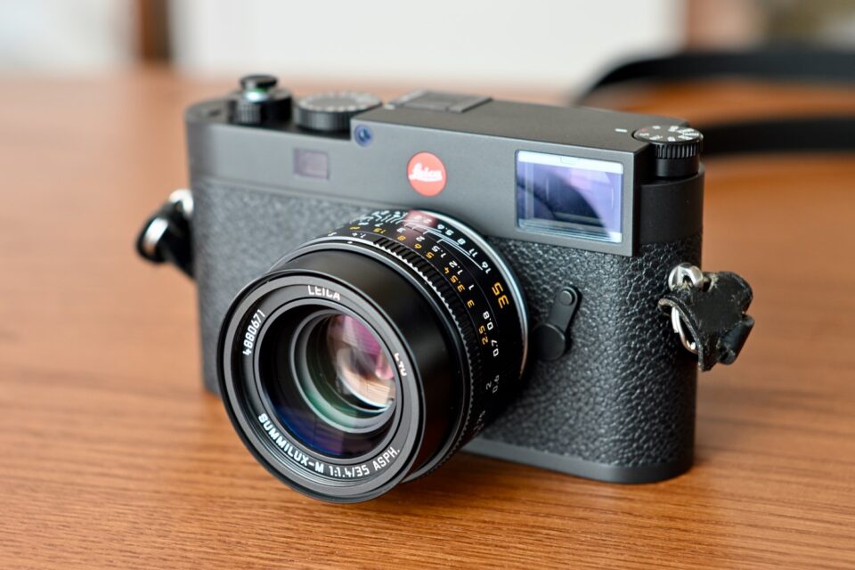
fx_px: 1781
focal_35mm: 75
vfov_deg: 18.2
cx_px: 428
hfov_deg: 27.0
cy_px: 285
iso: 560
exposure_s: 1/100
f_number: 1.4
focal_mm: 75
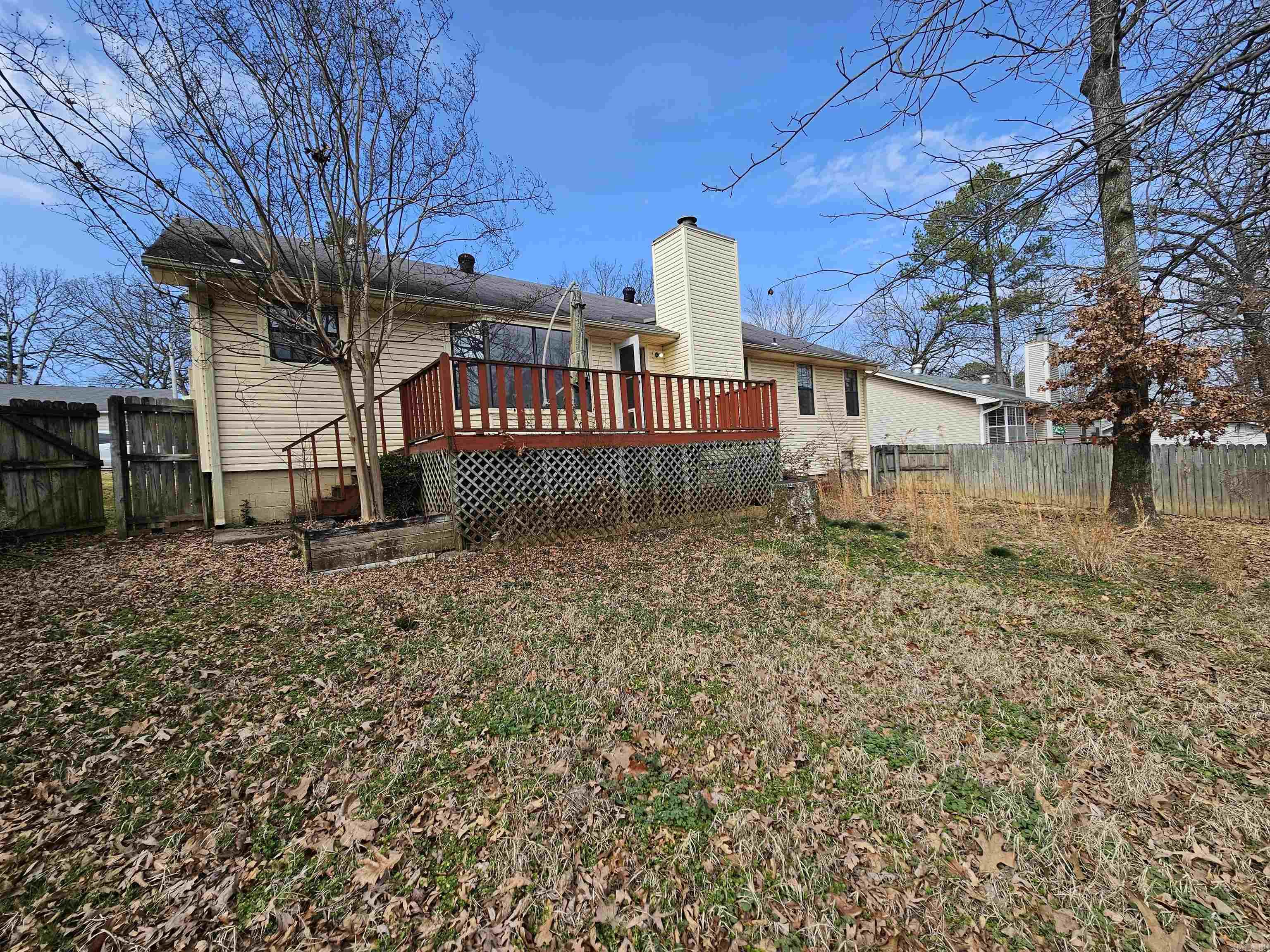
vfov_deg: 89.9
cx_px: 635
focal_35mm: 13
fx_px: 477
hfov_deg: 106.2
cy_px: 476
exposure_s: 1/1484
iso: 50
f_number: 2.2
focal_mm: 2.2
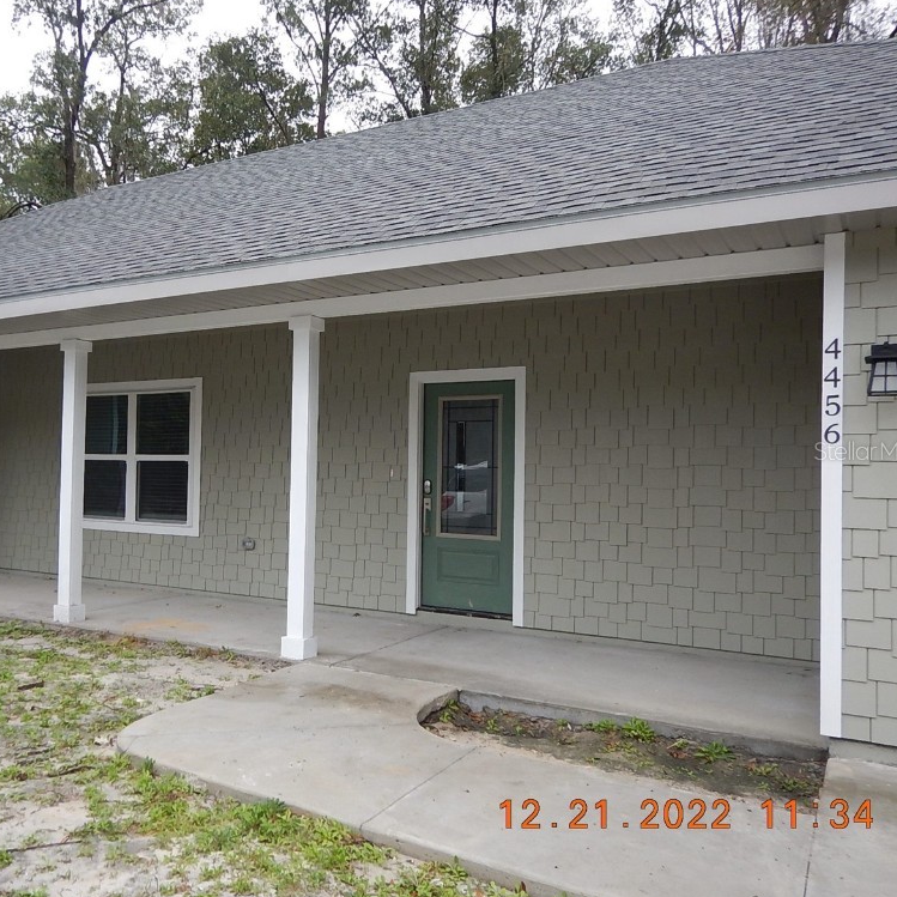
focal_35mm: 29
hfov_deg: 54.7
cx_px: 314
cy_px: 450
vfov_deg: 55.6
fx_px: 850
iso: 125
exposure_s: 1/250
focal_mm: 4.3
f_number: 2.8
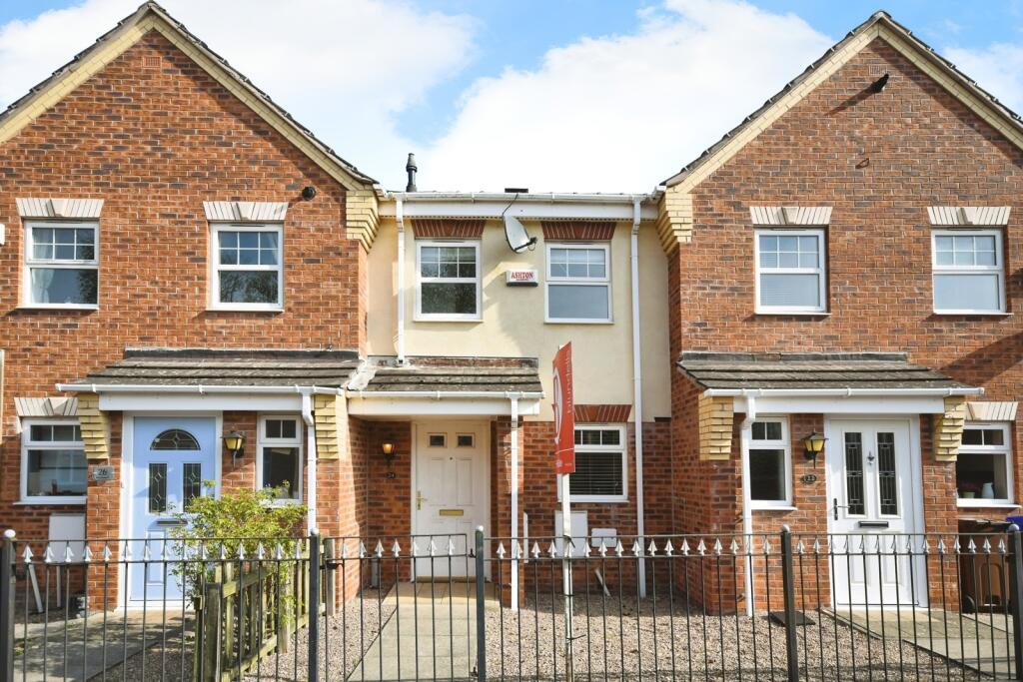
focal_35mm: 21
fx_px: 597
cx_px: 512
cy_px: 341
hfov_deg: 81.2
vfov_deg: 59.5
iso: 400
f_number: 8
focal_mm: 14
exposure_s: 1/1000
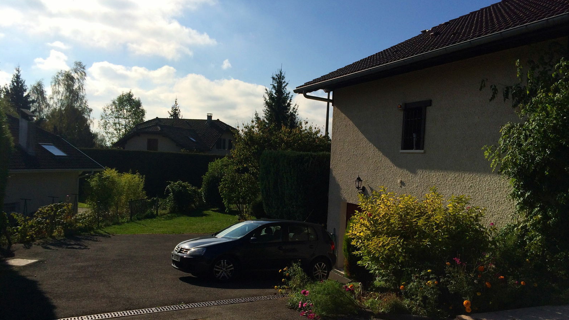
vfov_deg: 35.6
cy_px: 180
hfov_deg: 59.5
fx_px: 498
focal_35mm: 33
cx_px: 286
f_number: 2.2
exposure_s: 1/5128
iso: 40
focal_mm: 4.12
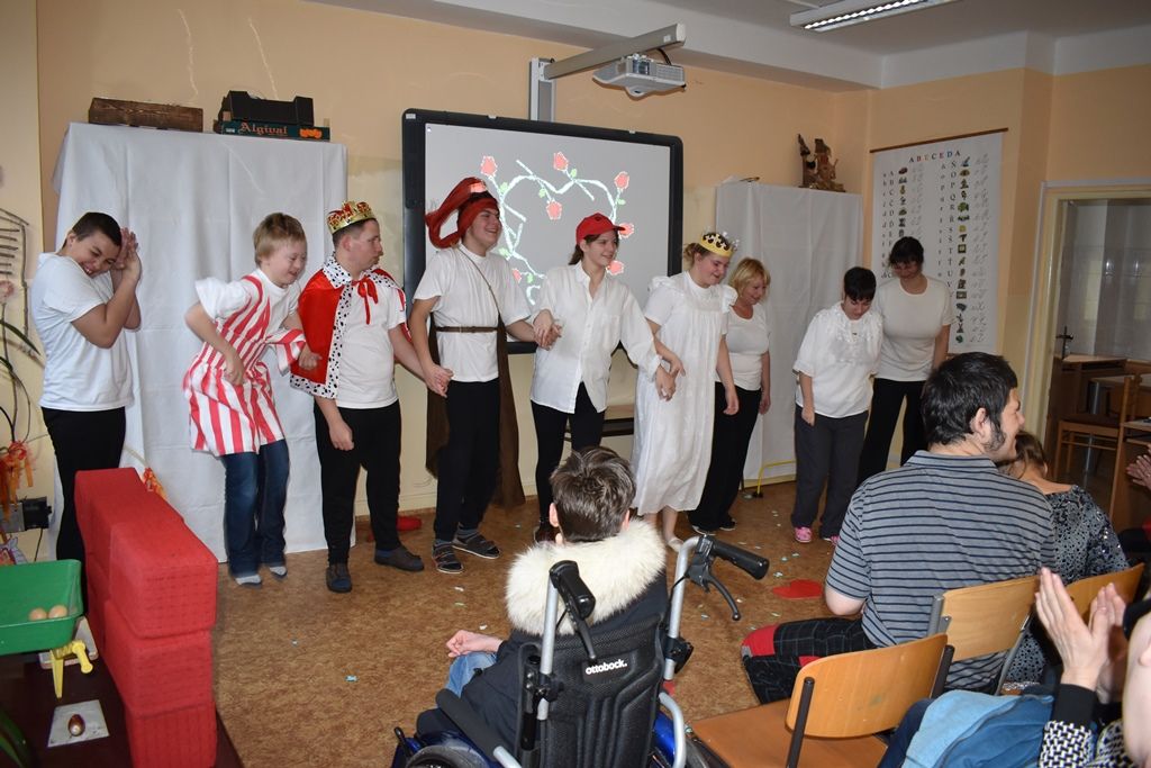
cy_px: 384
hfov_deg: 67.4
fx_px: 863
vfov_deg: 47.9
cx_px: 576
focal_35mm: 27
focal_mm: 18
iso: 800
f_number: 4
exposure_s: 1/60
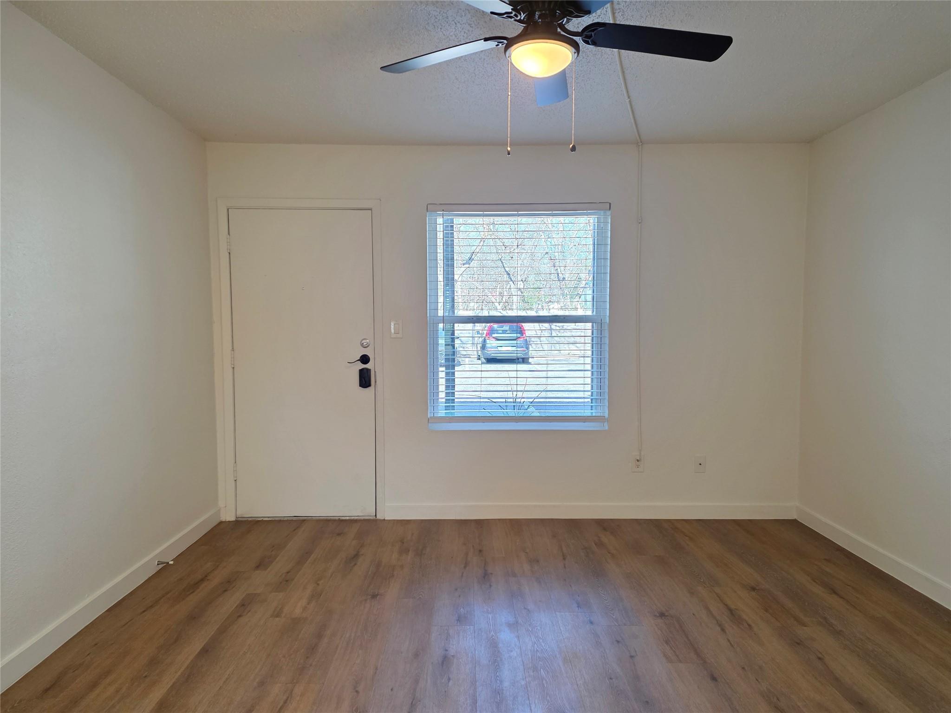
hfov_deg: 73.9
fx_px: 632
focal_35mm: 23
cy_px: 356
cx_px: 476
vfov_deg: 58.9
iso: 400
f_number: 1.7
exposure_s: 1/120
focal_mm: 6.25
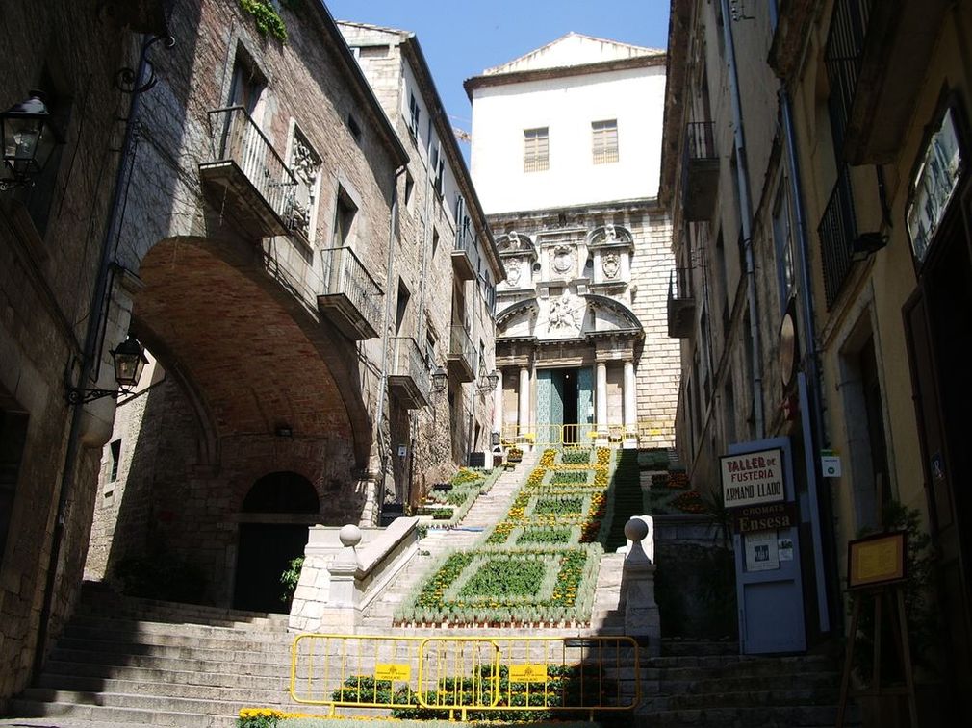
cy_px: 364
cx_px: 486
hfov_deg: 52.6
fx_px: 983
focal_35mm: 35
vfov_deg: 40.7
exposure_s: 1/250
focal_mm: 5.8
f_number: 4.3
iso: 50
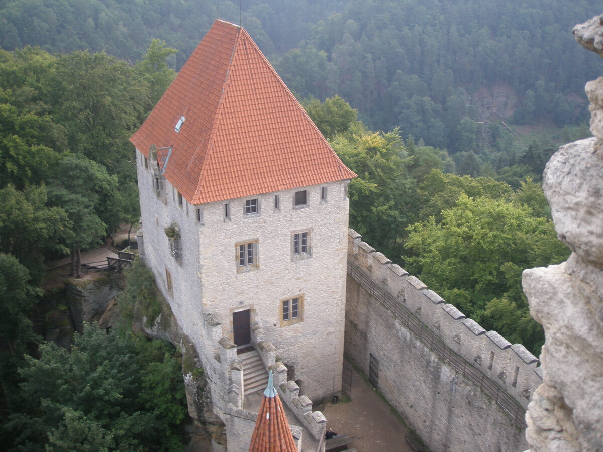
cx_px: 302
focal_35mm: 38
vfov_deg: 37.7
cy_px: 226
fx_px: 662
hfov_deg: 49.0
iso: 50
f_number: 3.5
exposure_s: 1/50
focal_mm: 6.7
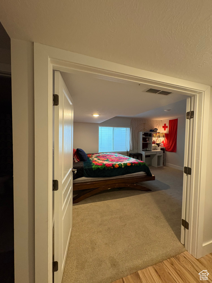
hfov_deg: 85.7
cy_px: 142
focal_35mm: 14
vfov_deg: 102.1
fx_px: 114
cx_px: 106
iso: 320
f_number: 2.2
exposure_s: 1/60
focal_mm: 2.22
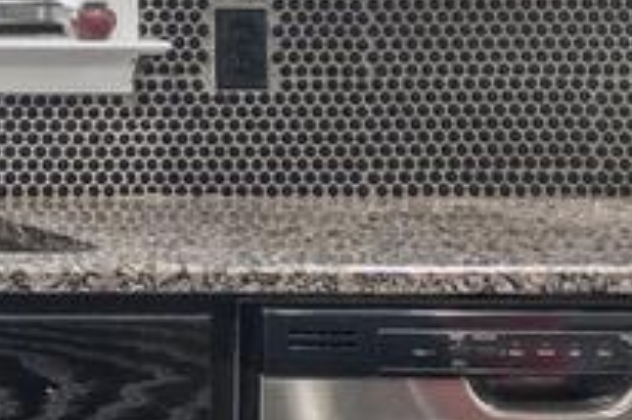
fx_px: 1977
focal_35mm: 113
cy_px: 58
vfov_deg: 12.1
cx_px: -865
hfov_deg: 13.5
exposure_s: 1.6
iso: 400
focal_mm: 16.1
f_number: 9
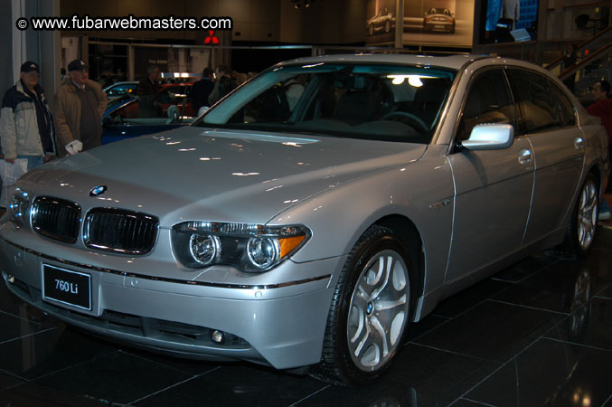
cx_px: 306
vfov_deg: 29.8
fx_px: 764
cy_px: 204
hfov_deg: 43.6
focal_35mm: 45
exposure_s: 1/60
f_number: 5
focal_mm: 30
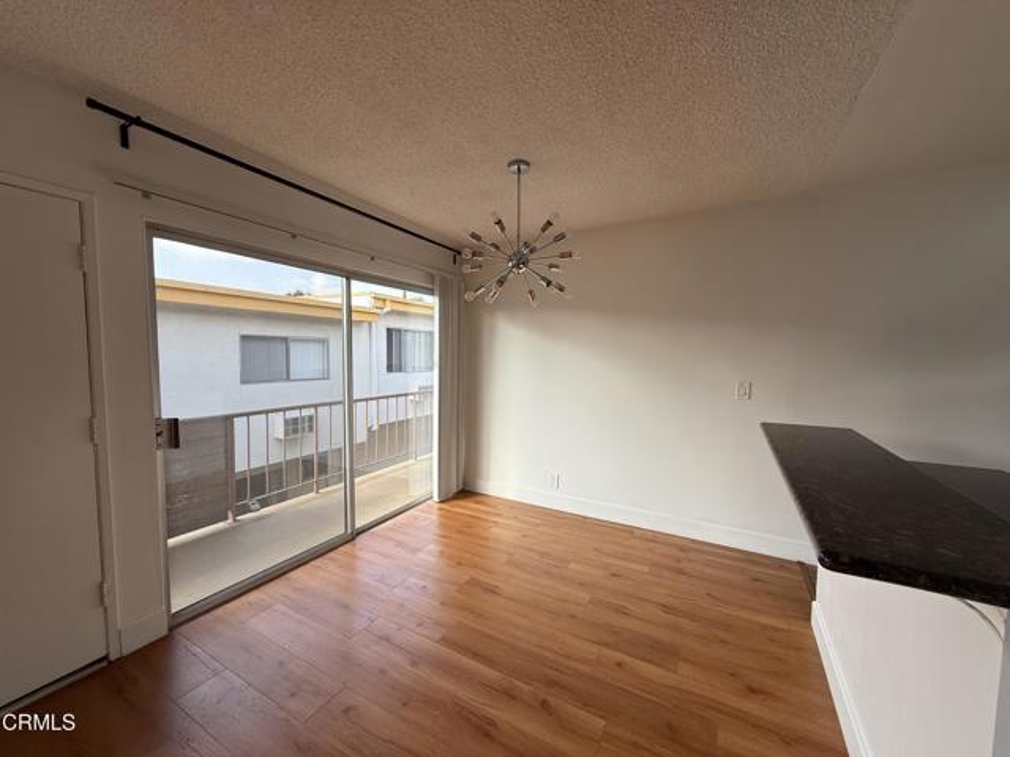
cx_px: 505
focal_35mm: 14
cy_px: 378
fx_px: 408
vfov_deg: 85.7
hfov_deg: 102.1
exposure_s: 1/313
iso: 64
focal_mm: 2.22
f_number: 2.2
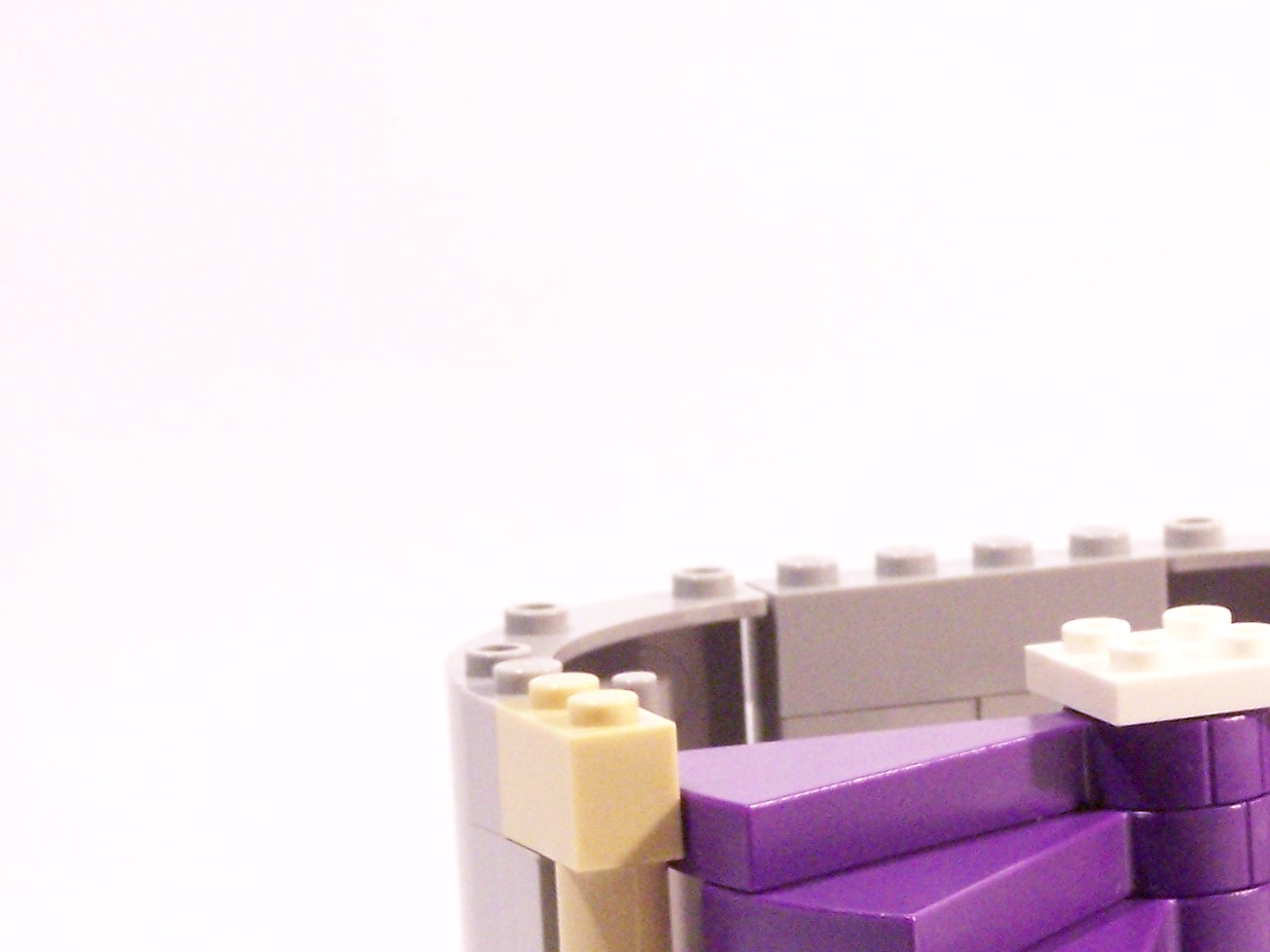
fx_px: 8034
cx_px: 1249
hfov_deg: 9.0
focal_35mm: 219
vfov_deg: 6.8
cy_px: 974
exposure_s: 1/30
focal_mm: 17.5
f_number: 3.6
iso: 400
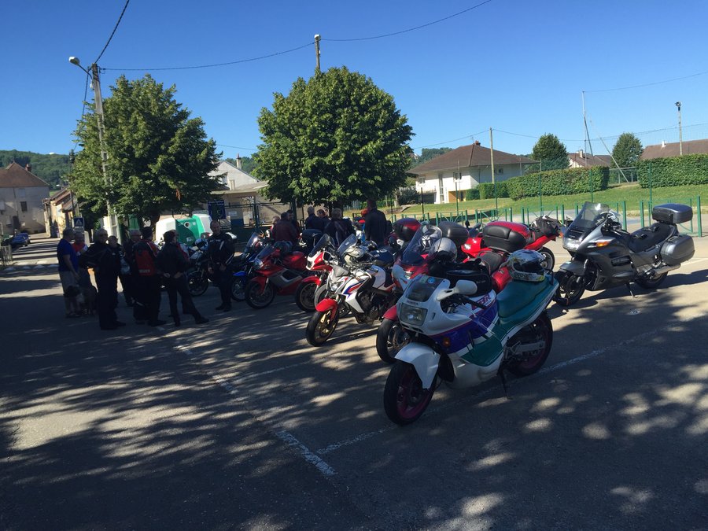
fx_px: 593
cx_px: 354
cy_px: 266
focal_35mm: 29
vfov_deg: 48.2
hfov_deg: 61.7
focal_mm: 4.15
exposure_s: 1/1130
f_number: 2.2
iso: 32
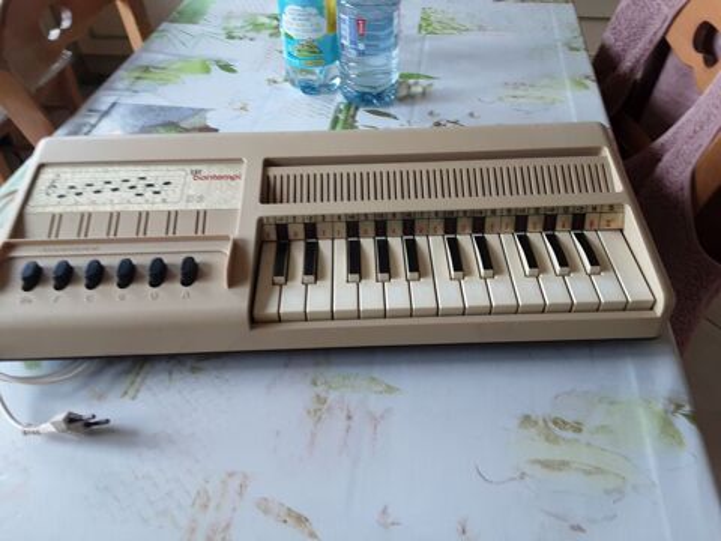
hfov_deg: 63.4
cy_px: 270
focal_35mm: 28
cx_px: 360
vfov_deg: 49.7
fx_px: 583
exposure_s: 1/50
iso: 80
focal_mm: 2.9
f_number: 1.9
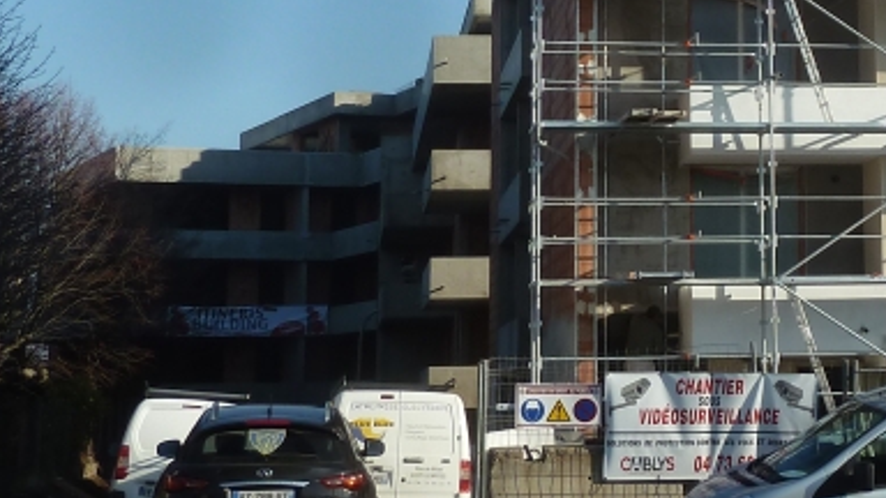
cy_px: -23
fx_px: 2185
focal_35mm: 93
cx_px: 879
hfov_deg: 22.1
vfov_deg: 12.8
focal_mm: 5.3
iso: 80
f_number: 4
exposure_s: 1/500
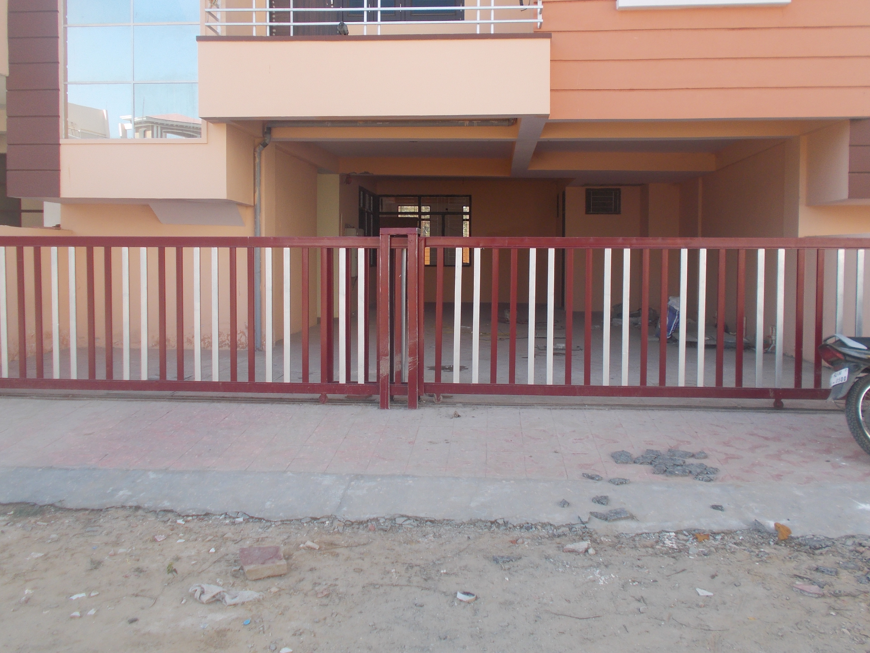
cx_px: 438
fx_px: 779
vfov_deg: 45.3
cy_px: 281
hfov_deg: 58.3
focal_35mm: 31
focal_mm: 4.6
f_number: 3.2
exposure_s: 1/200
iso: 80
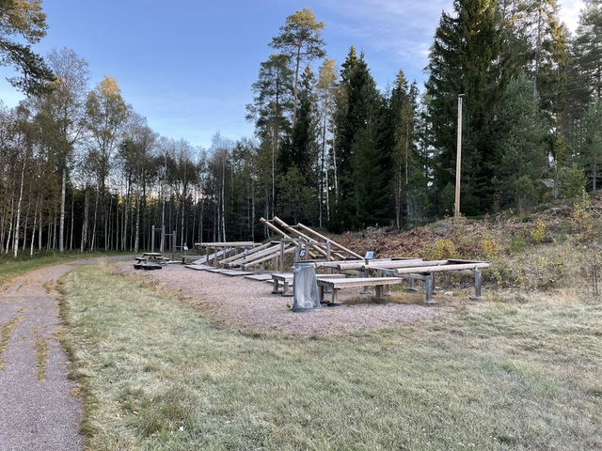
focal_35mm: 26
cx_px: 301
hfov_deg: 67.3
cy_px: 226
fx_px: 452
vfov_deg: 53.1
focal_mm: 4.2
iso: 32
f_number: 1.6
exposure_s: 1/215
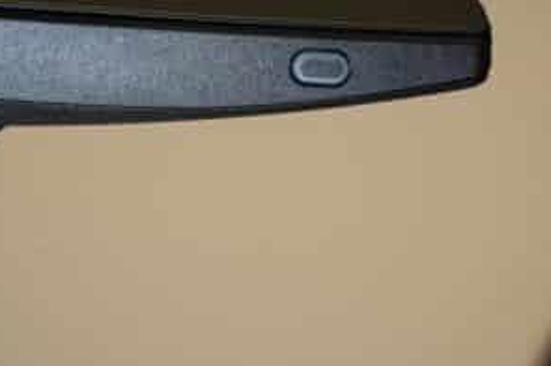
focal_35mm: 139
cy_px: 213
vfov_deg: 9.8
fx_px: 2125
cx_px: 353
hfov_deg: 14.8
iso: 6400
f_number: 10
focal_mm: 105
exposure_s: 1/125
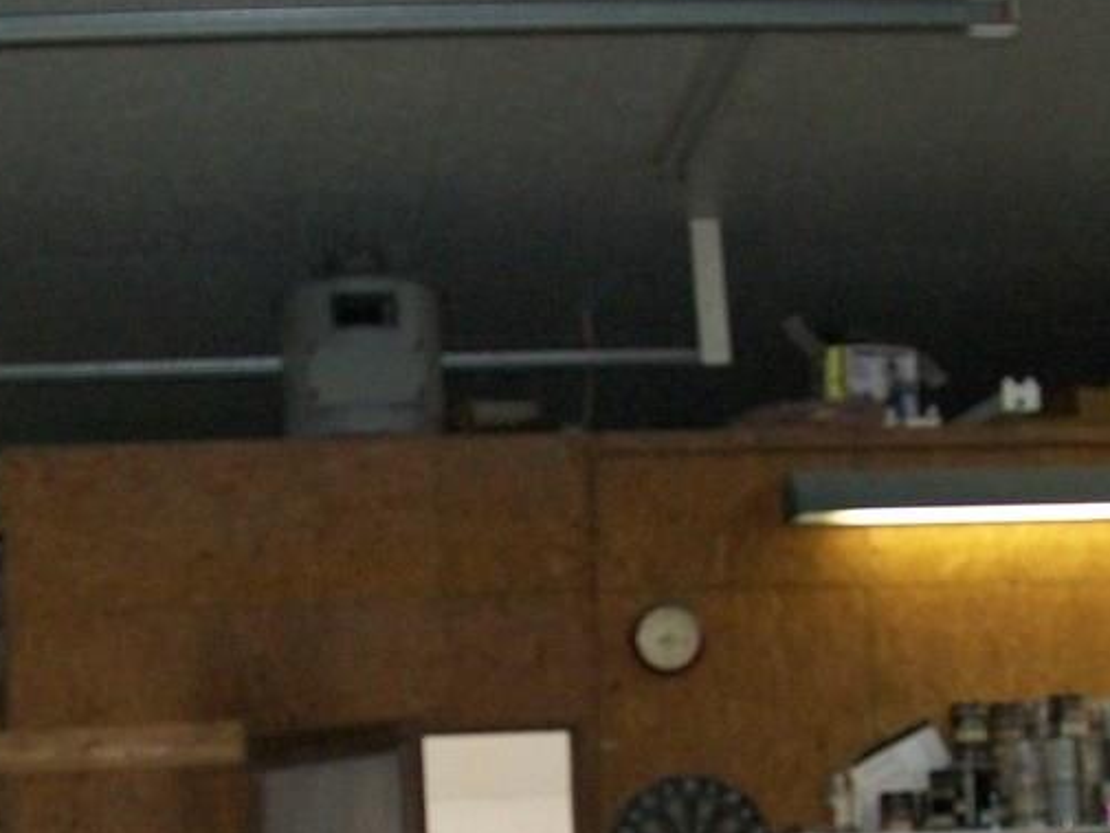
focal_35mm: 73
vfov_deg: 19.7
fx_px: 2341
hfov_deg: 26.4
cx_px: 319
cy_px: 774
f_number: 2.7
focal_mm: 6
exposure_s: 1/60
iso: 160
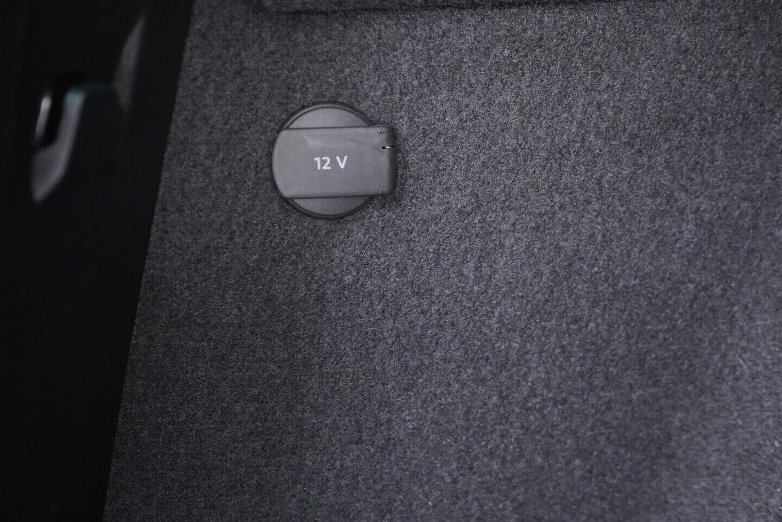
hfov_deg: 53.1
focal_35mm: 36
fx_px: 782
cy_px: 261
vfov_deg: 36.9
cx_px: 391
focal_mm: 24
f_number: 2.8
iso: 4000
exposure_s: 1/40
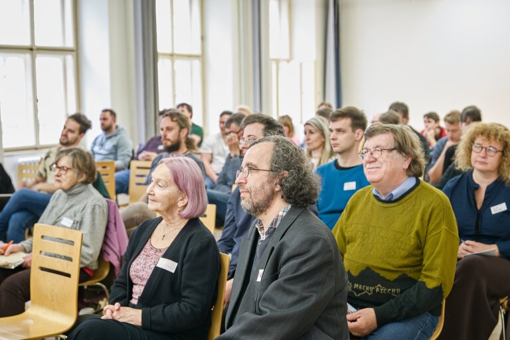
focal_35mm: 48
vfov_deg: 28.1
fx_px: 680
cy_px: 170
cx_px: 255
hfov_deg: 41.1
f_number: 3.5
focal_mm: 48
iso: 1000
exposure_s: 1/15
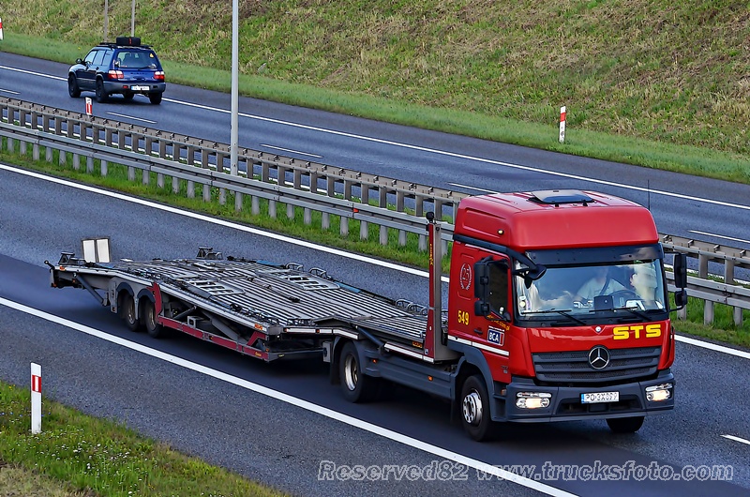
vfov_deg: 8.3
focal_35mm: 165
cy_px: 248
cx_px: 375
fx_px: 3431
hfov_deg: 12.5
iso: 320
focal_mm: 110
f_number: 7.1
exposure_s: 1/640
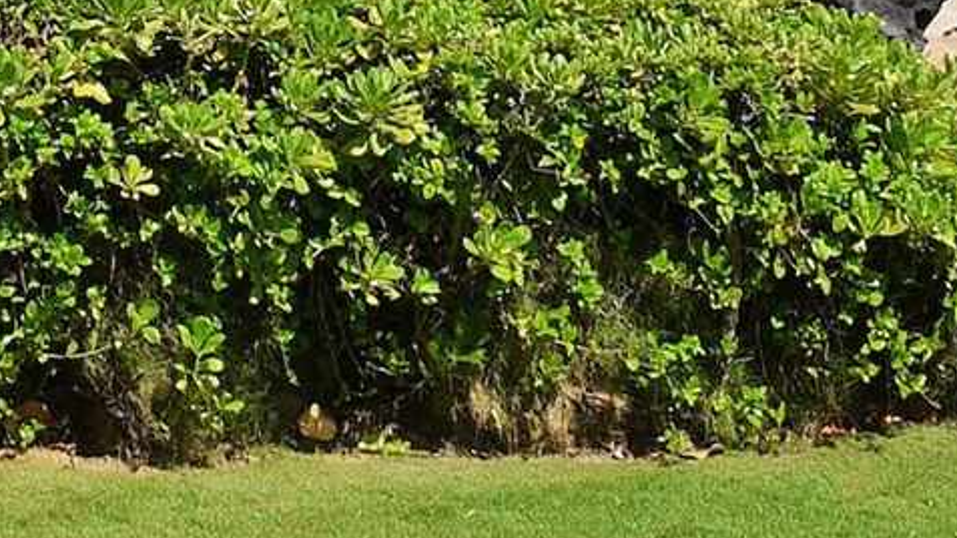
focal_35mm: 162
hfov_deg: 12.6
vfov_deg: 6.9
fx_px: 4110
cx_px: -522
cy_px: -956
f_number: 9
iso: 80
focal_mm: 24
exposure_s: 1/320
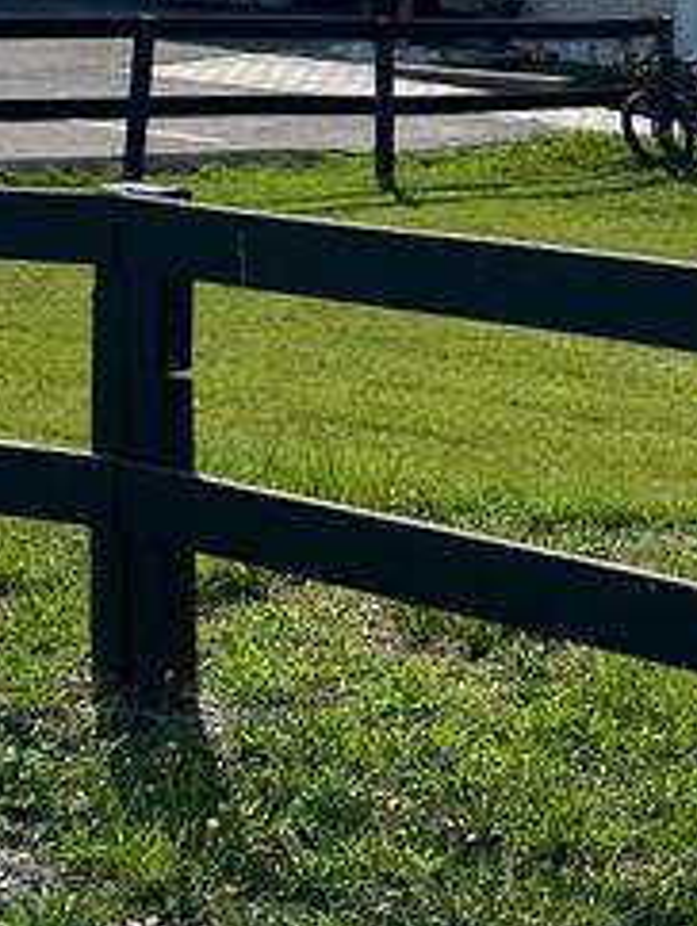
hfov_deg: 12.7
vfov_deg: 16.5
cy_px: -34
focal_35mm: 116
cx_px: 586
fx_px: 3109
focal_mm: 5.7
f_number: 1.5
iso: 50
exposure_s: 1/10309
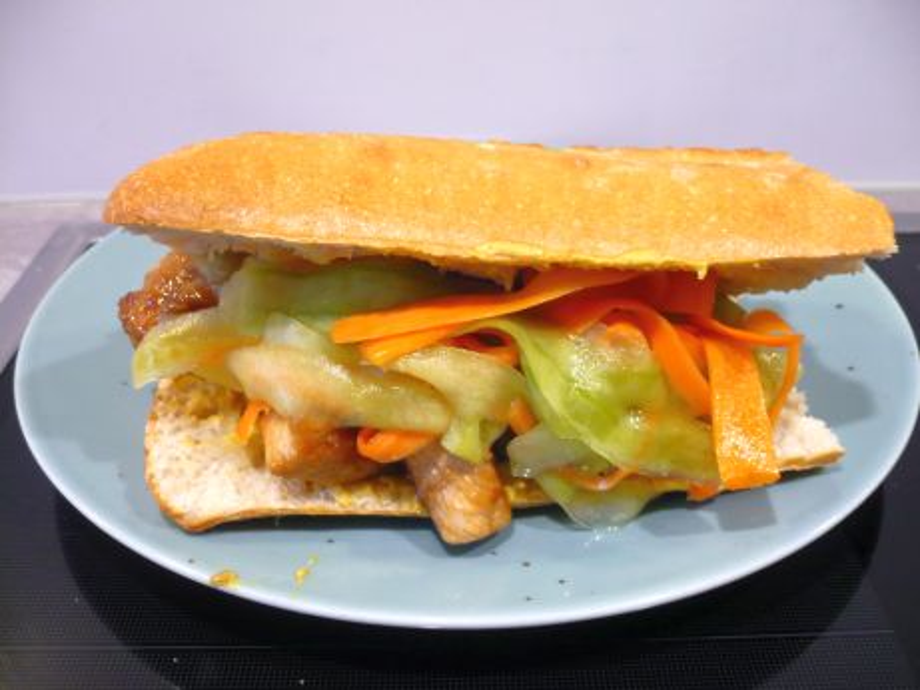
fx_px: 930
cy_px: 345
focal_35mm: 35
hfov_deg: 52.6
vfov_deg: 40.7
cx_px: 460
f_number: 2.8
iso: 200
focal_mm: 5.8
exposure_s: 1/20
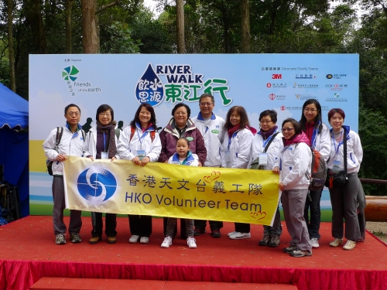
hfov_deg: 55.4
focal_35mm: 33
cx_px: 194
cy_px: 145
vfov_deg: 42.9
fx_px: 369
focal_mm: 5.9
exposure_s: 1/100
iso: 100
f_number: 4.5
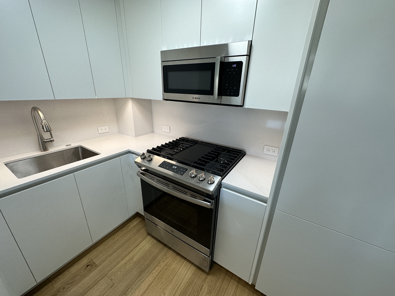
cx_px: 198
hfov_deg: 102.1
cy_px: 148
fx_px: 160
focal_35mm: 14
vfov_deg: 85.7
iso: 125
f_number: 2.2
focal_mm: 2.22
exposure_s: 1/120
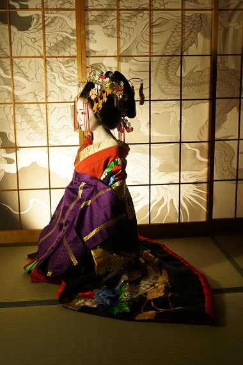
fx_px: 506
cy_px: 182
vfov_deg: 39.6
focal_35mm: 50
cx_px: 122
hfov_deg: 27.0
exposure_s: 1/60
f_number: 1.8
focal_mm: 50
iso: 1250
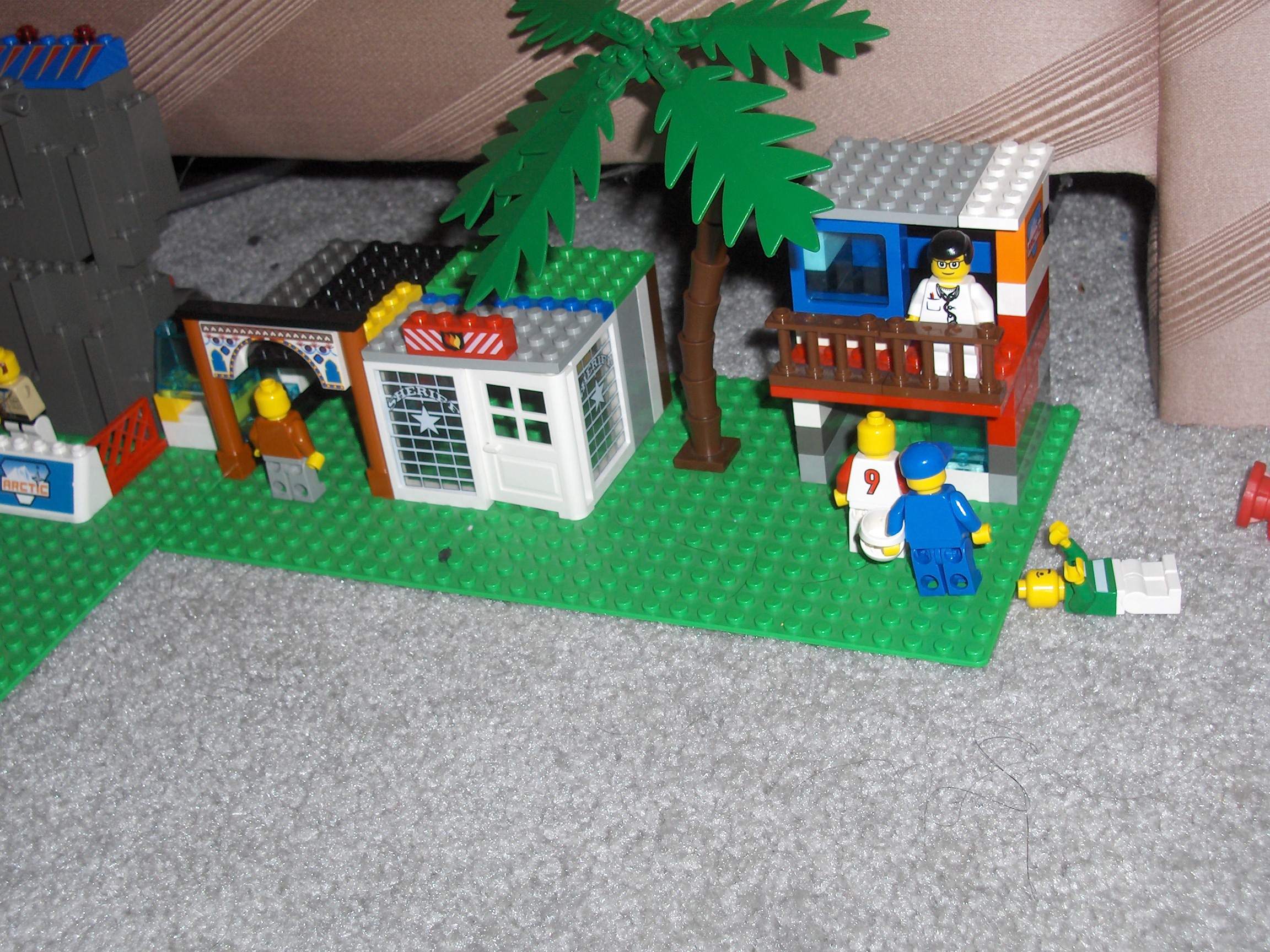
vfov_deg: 29.7
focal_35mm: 49
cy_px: 476
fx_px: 1798
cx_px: 635
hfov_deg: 38.9
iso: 100
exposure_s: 1/60
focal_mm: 8.19
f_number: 3.1
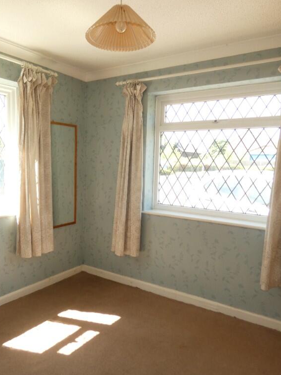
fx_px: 292
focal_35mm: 27
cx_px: 112
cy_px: 187
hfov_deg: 51.0
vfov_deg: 65.3
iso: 80
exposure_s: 1/60
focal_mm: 3.6
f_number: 2.8
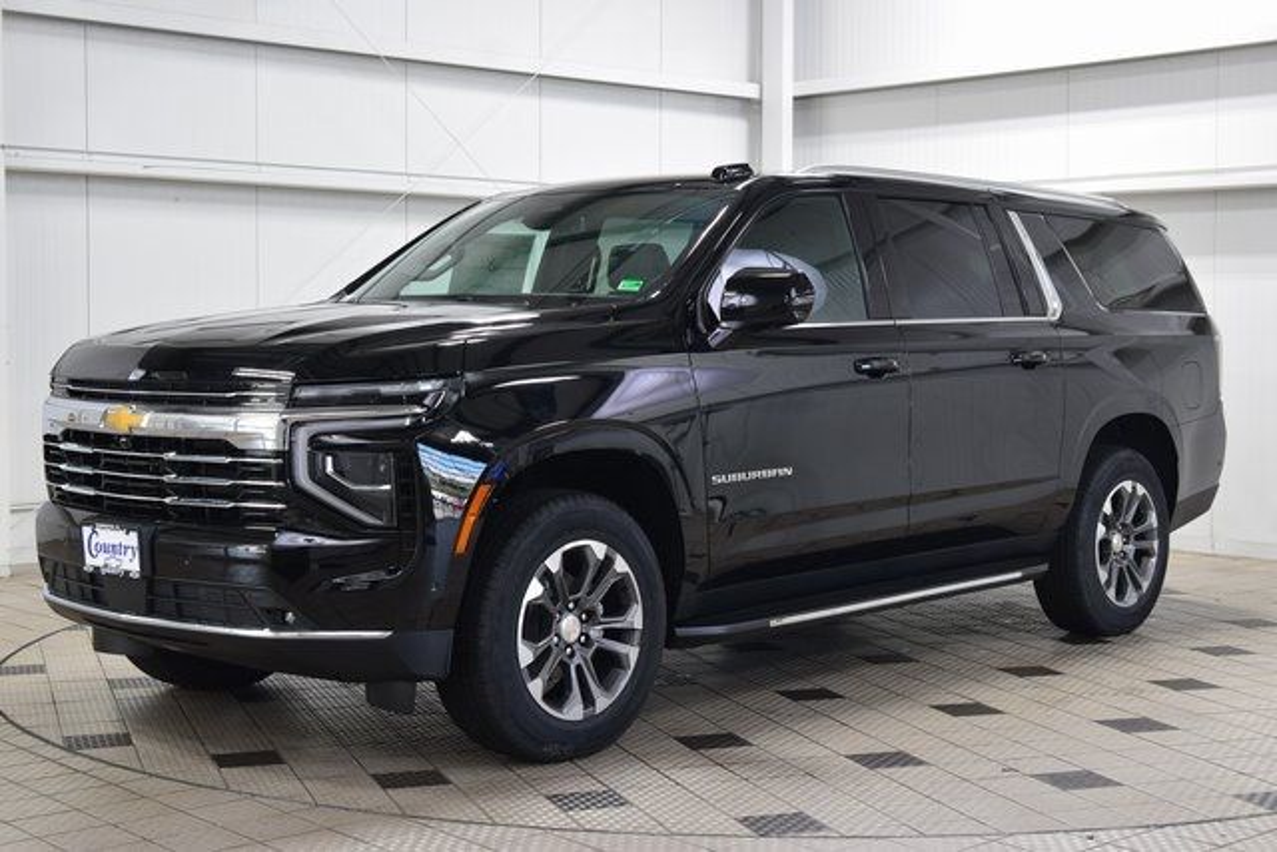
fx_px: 1916
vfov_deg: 25.1
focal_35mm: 54
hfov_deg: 36.9
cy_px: 426
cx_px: 638
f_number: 6.3
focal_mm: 36
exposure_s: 1/15
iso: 500
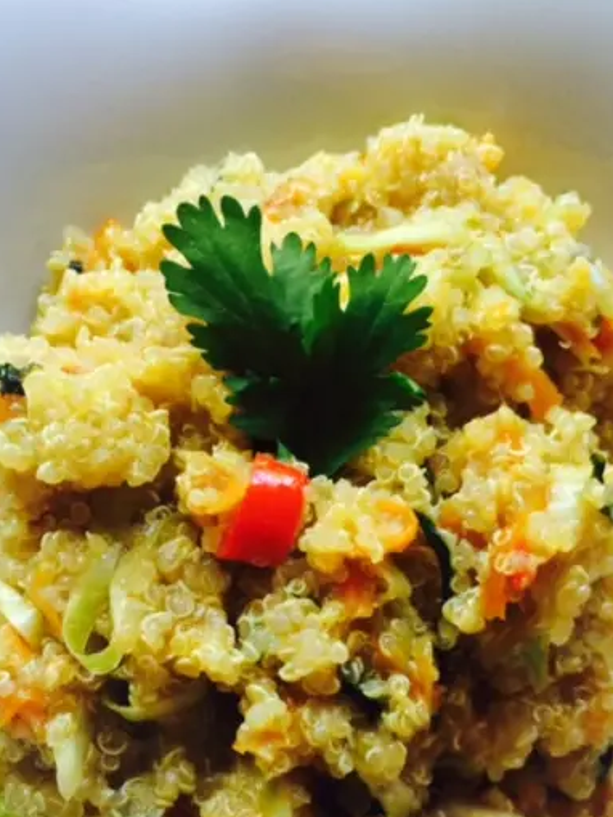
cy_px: 552
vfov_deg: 45.0
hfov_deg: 35.1
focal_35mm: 41
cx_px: 329
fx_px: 968
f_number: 2.2
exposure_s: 1/33
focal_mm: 4.15
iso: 80
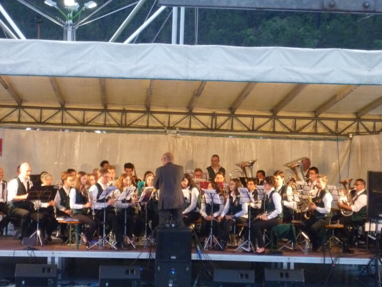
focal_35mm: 115
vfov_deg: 12.9
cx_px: 191
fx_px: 1269
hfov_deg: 17.1
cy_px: 144
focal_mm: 20.5
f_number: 6.1
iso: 800
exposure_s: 1/30
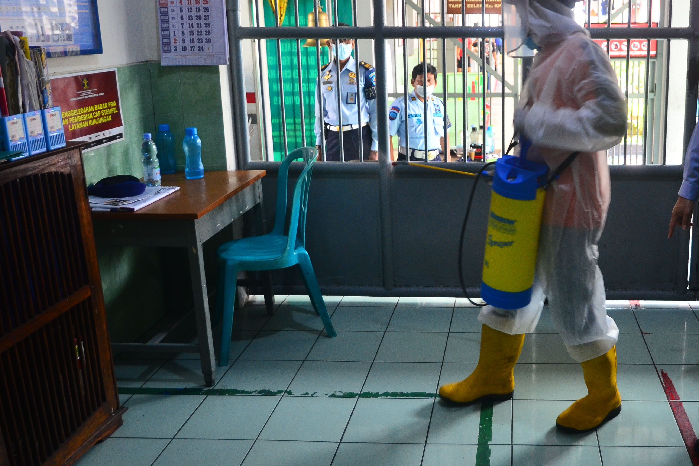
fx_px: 699
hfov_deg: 51.9
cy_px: 172
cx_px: 481
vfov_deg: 36.6
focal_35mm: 36
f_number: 3.5
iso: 560
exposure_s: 1/45
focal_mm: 16
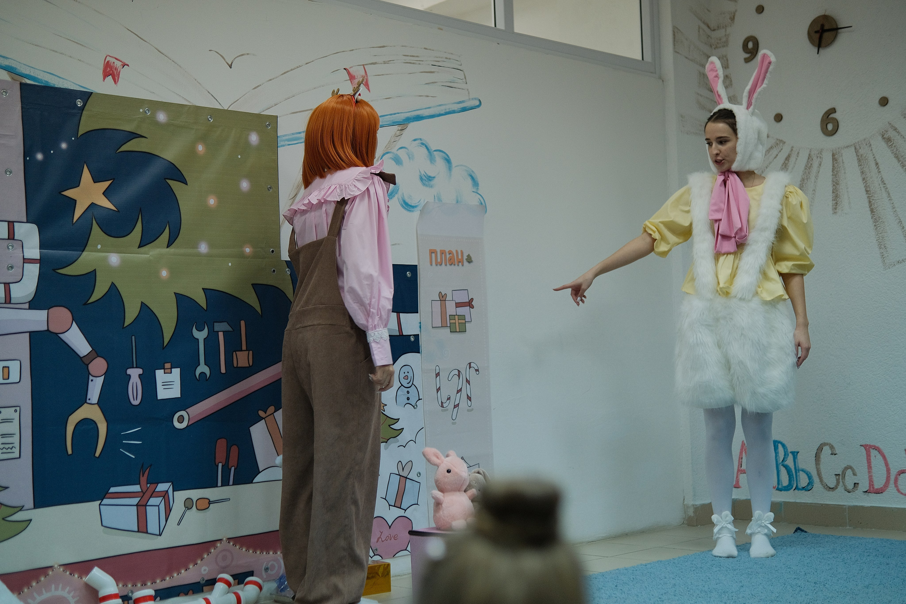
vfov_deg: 27.0
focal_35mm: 50
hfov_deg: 39.6
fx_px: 1258
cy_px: 302
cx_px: 453
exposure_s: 1/180
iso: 640
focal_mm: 33
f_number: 1.6
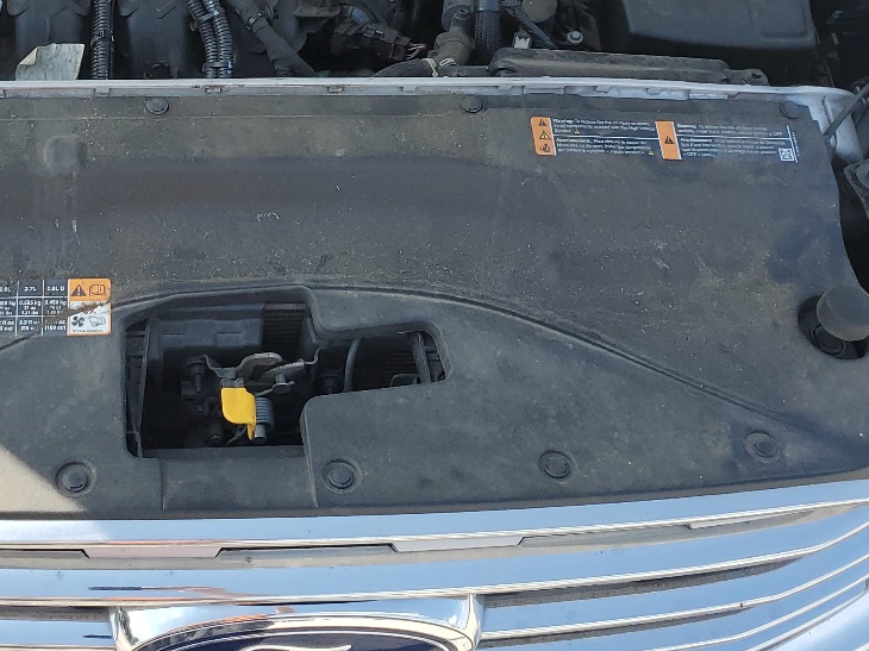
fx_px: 1430
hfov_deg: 33.0
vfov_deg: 25.0
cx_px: 199
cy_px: 94
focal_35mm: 57
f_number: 1.5
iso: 50
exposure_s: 1/1111
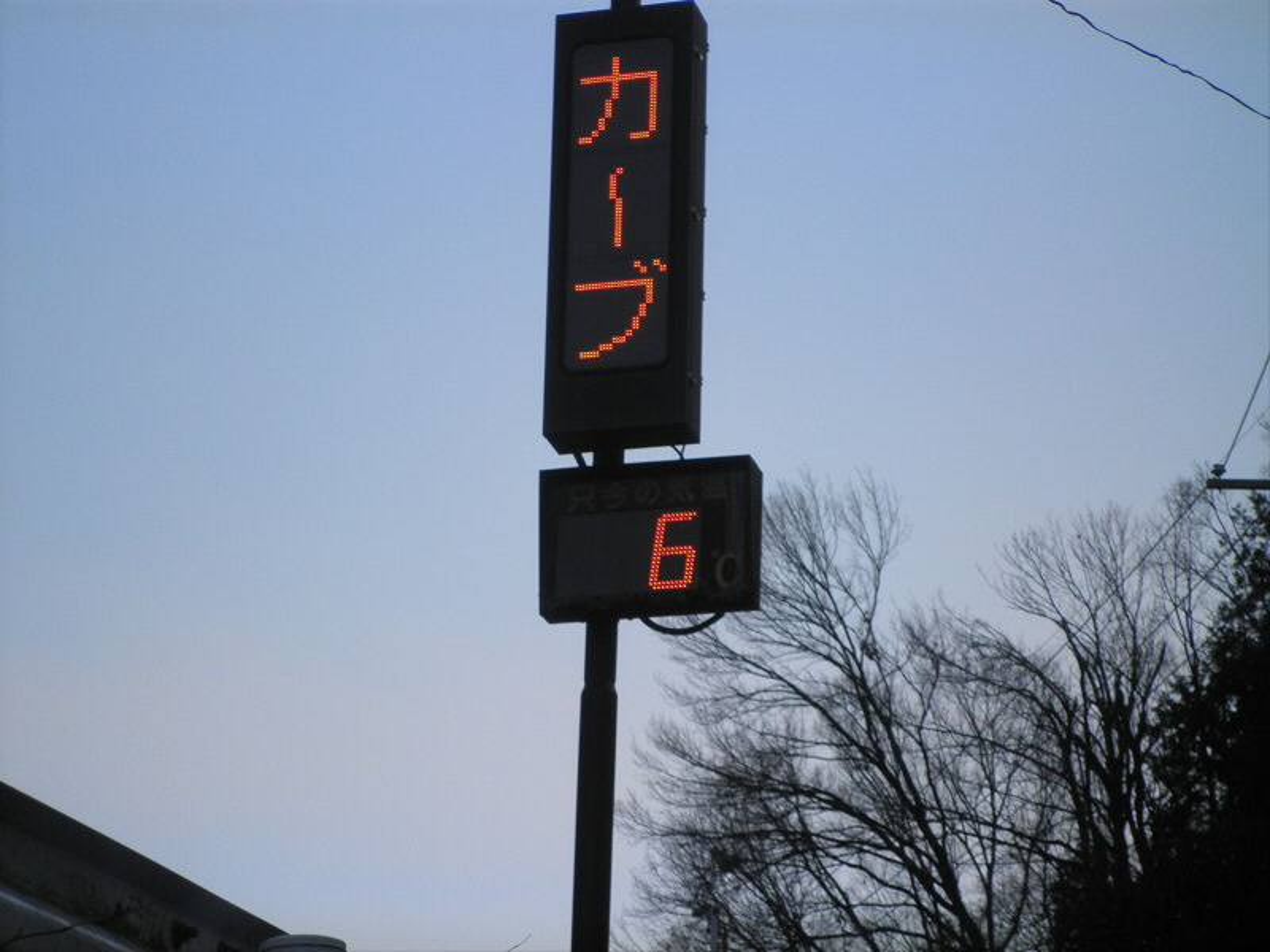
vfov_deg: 13.7
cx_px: 635
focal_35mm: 108
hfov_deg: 18.2
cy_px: 476
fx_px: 3962
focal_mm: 19.6
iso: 100
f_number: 5.9
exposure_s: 1/125
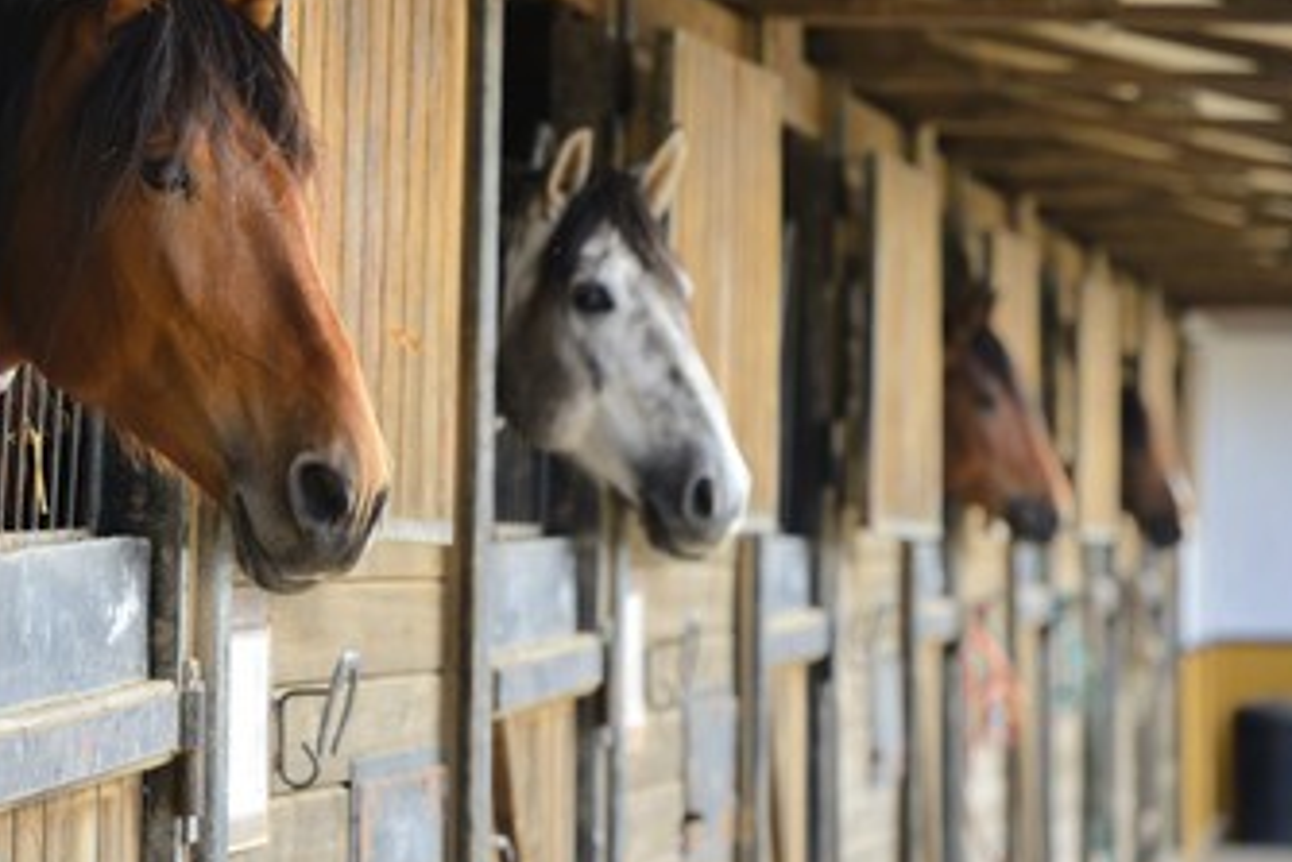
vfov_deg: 8.7
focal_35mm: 157
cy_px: 340
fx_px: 5637
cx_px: 520
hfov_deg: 13.1
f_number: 4.5
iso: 400
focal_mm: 125
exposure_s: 1/400
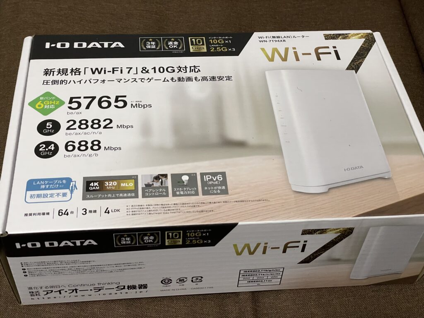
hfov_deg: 36.8
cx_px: 212
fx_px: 637
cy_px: 159
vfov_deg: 28.0
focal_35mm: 52
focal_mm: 6
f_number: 2
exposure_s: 1/50
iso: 250
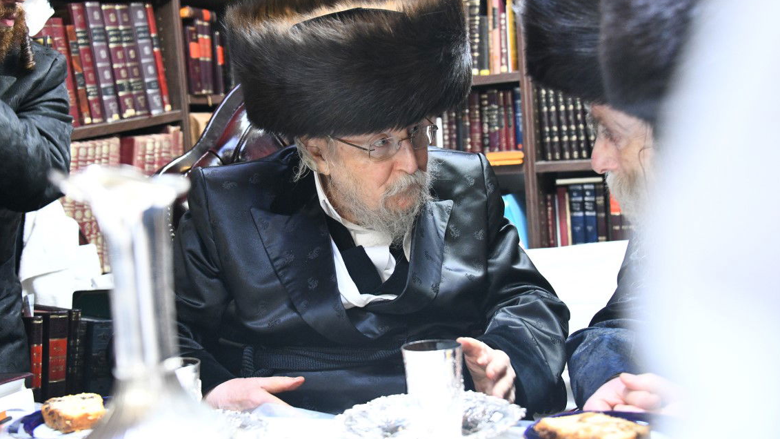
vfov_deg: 24.9
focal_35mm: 48
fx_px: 993
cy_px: 199
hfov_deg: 42.9
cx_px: 385
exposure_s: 1/40
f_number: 5
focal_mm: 45
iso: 5000
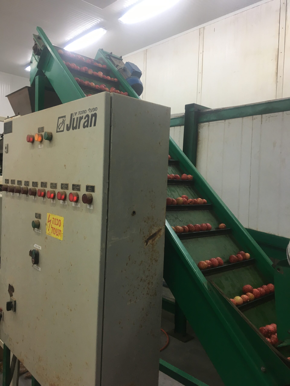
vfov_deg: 61.7
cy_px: 193
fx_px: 324
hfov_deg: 48.2
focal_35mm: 29
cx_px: 145
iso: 25
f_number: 2.2
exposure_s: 1/33
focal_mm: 4.15
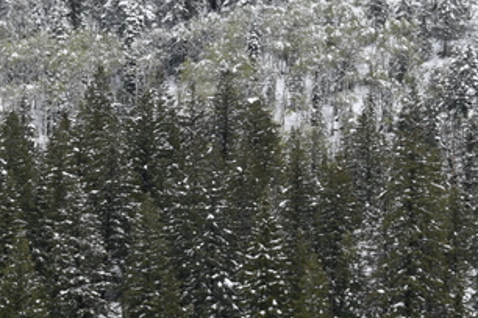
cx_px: 314
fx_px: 4727
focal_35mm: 356
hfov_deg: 5.8
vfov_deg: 3.9
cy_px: 97
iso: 100
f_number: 9
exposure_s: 1/320
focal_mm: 85
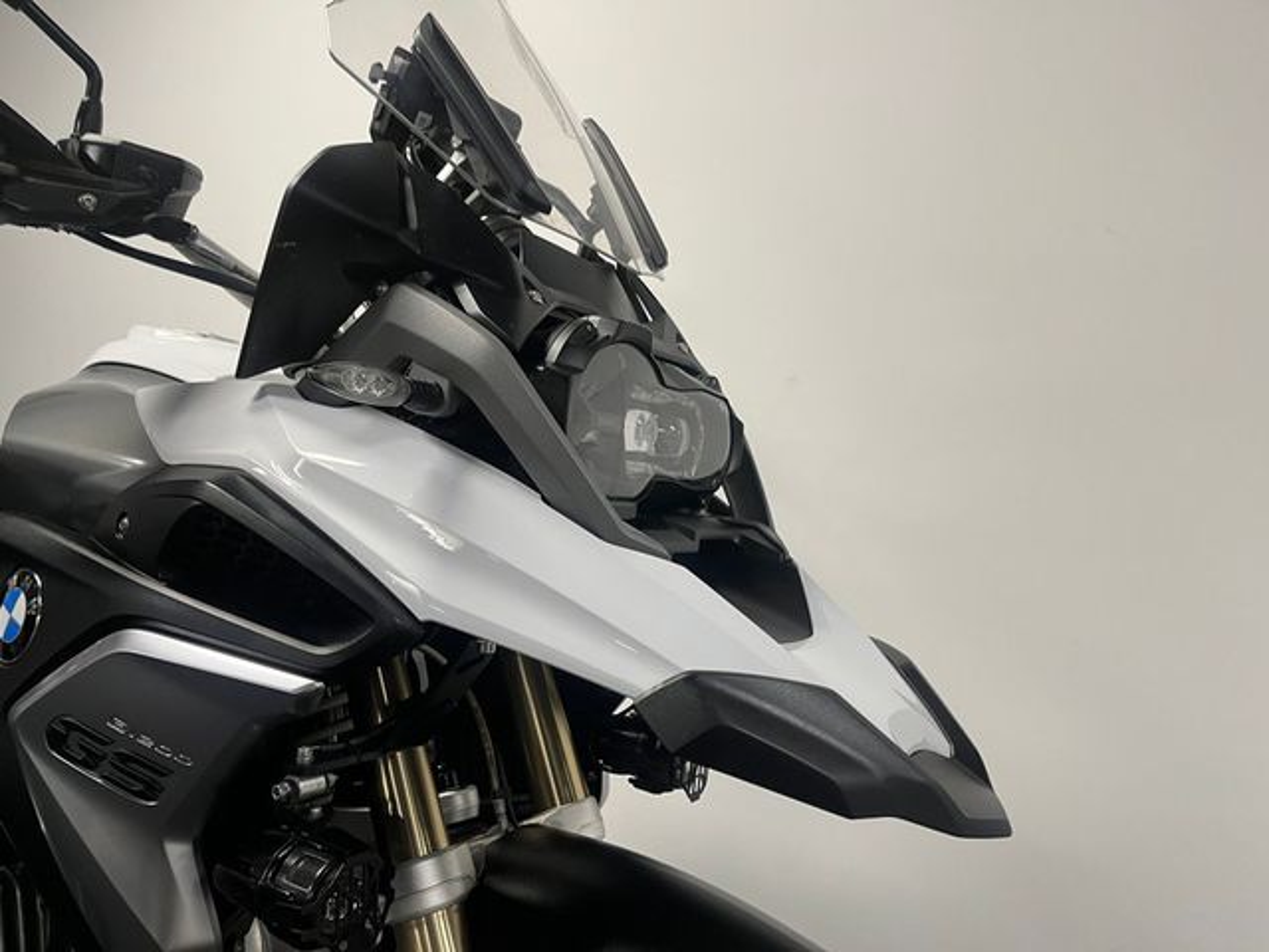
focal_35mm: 26
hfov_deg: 67.3
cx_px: 634
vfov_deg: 53.1
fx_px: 953
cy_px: 476
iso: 80
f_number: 1.6
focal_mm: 5.1
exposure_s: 1/50
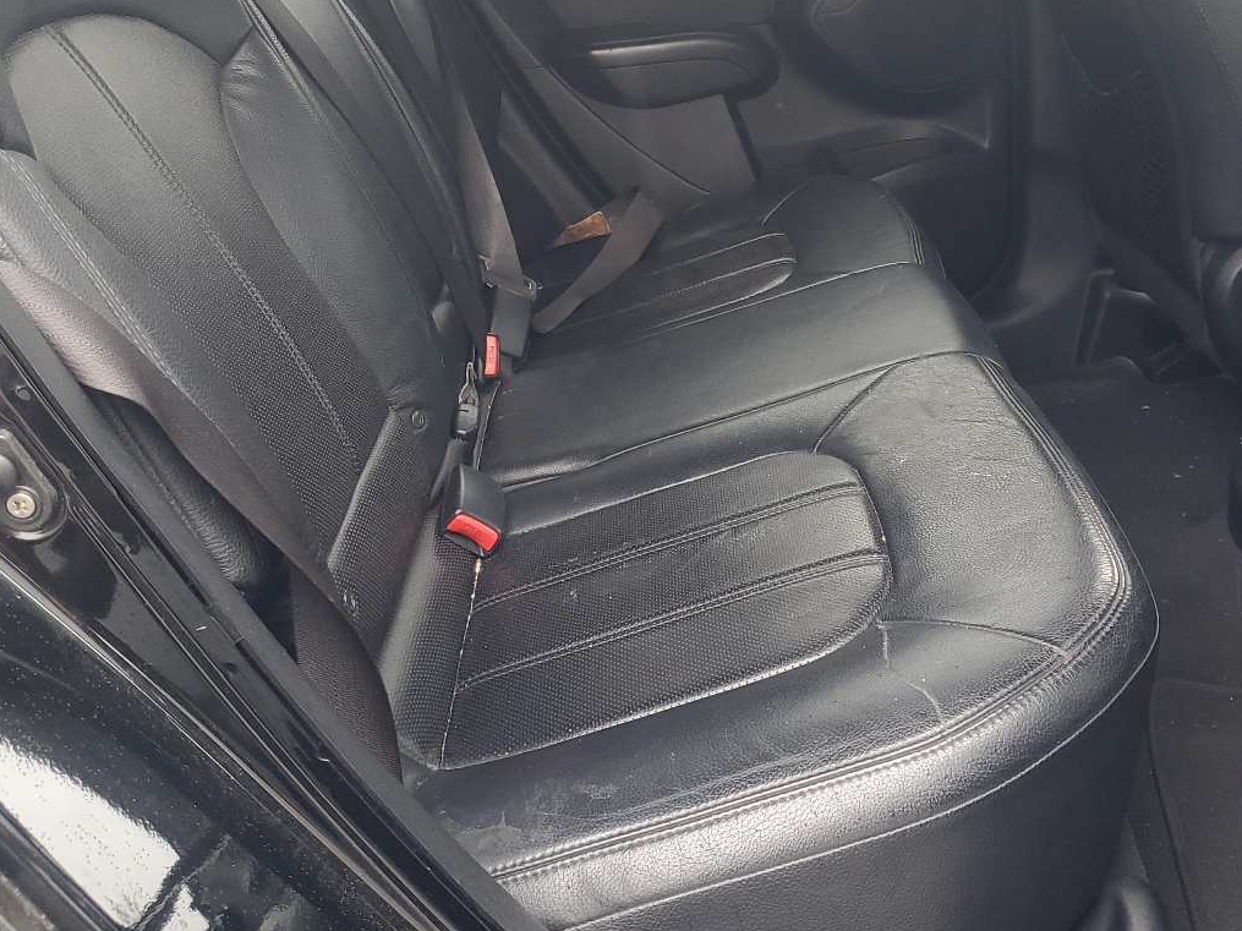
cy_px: 279
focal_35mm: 41
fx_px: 1471
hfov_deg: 45.6
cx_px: 729
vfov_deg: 34.7
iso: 80
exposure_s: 1/120
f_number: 1.5
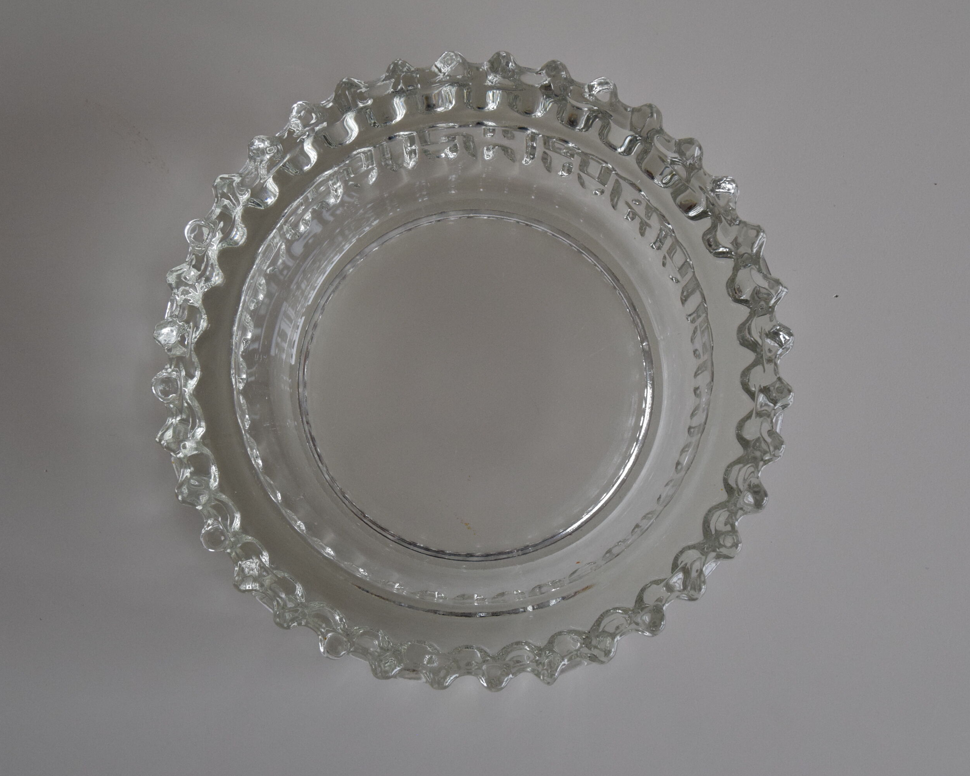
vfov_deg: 34.2
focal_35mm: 44
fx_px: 1263
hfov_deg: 42.0
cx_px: 475
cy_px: 389
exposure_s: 1/250
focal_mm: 26
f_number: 8
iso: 1600
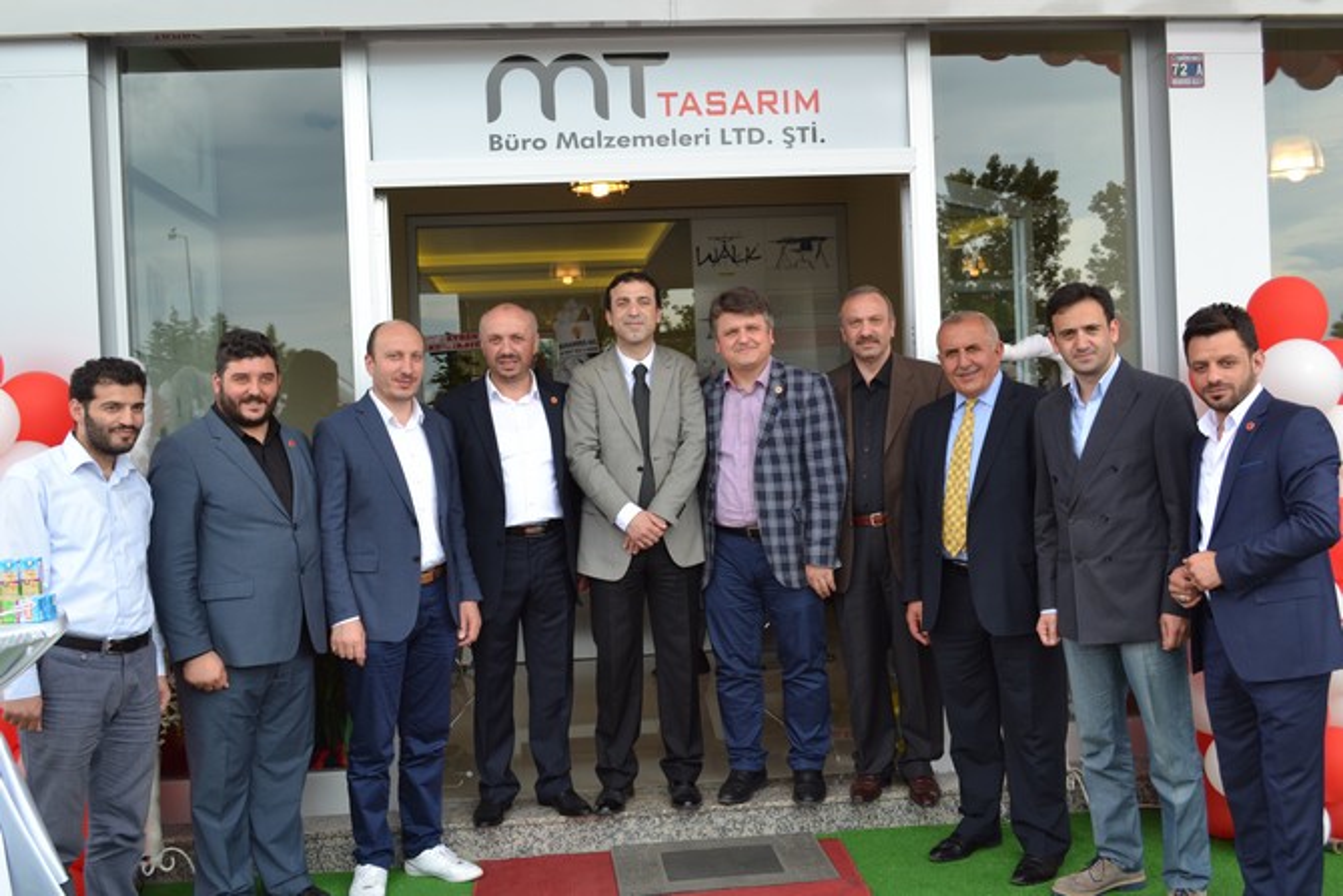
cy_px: 448
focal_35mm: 36
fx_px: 1343
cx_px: 672
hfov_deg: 53.1
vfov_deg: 36.9
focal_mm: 24
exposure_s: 1/125
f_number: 5.6
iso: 220
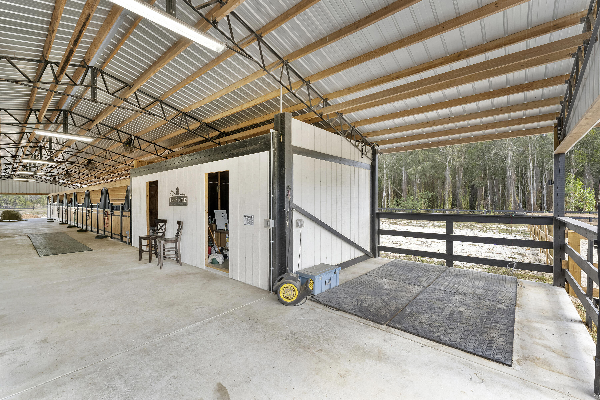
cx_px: 300
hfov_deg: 100.8
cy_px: 200
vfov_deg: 77.7
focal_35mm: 15
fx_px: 248
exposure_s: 1/125
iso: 500
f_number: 9
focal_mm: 14.9
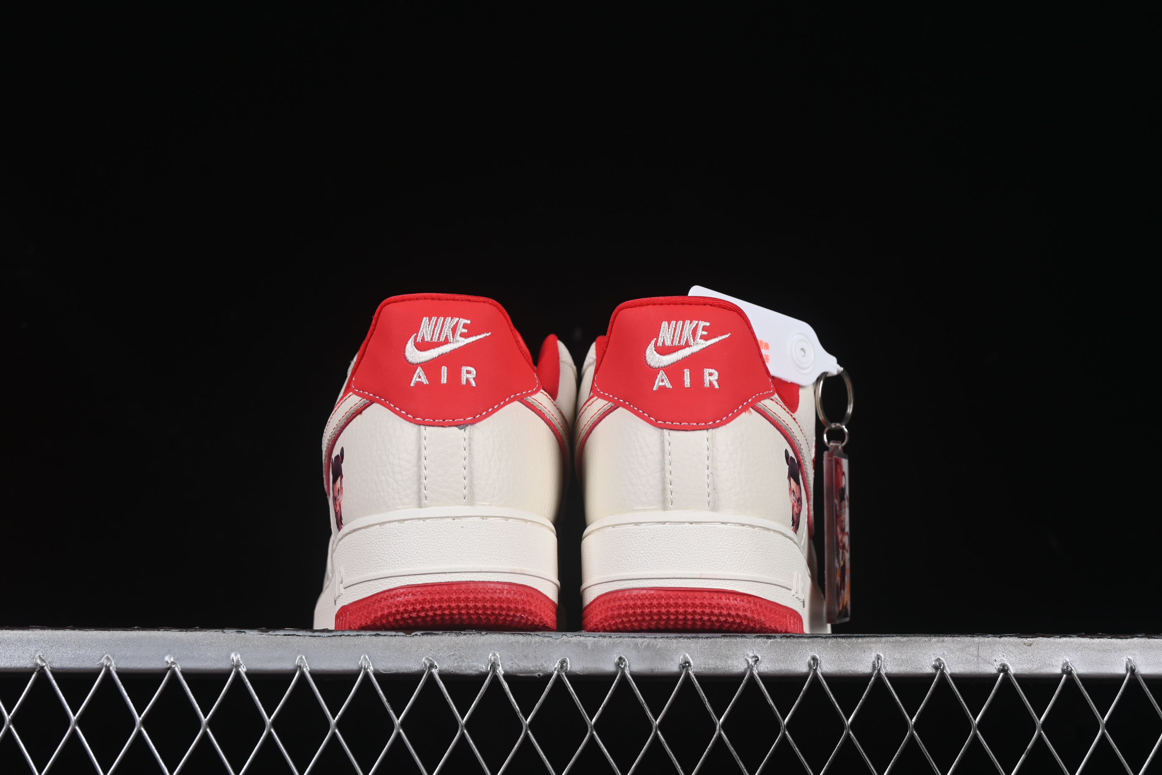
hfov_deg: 27.0
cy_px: 388
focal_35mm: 75
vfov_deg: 18.2
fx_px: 2421
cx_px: 581
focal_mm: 50
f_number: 8
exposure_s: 1/80
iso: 160
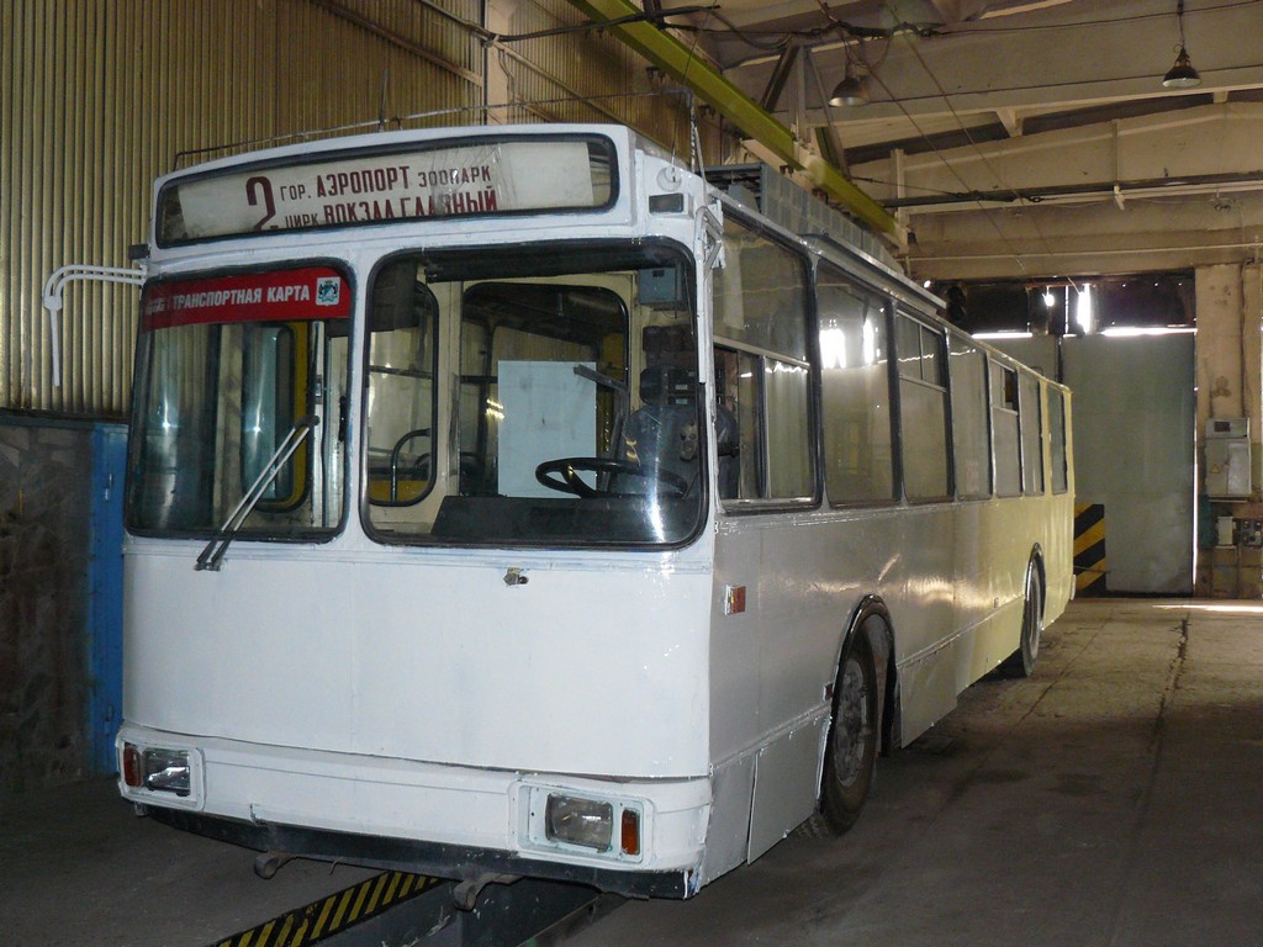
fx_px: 1313
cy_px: 474
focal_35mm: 36
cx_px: 632
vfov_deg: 39.7
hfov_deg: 51.4
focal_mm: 6
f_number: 2.8
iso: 320
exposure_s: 1/30
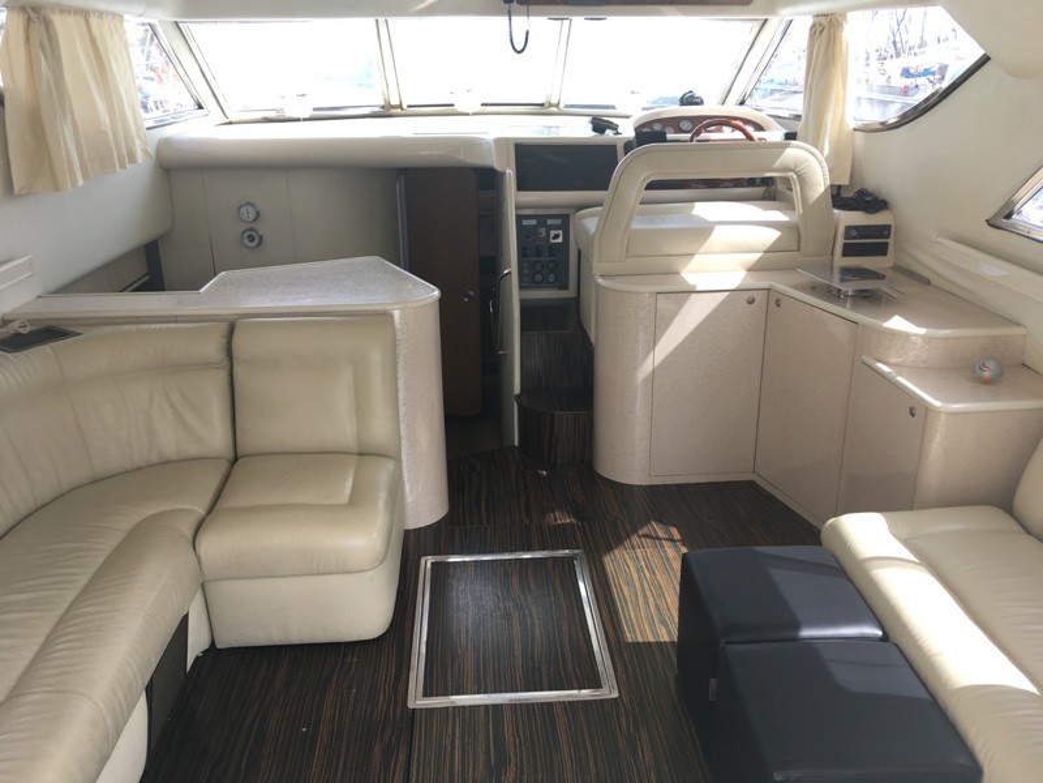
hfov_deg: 61.7
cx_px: 522
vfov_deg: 48.2
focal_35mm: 29
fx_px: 874
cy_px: 392
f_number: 2.2
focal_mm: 4.15
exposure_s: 1/129
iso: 25
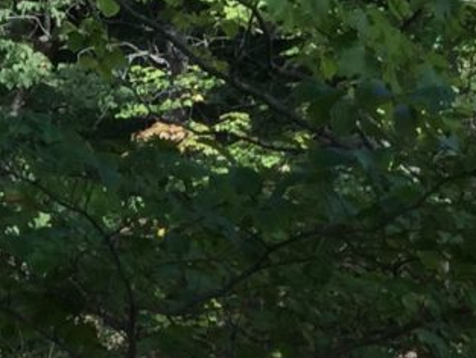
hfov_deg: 9.3
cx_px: -367
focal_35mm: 203
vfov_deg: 6.9
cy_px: 899
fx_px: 2792
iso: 25
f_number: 2.4
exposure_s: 1/455
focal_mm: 3.3
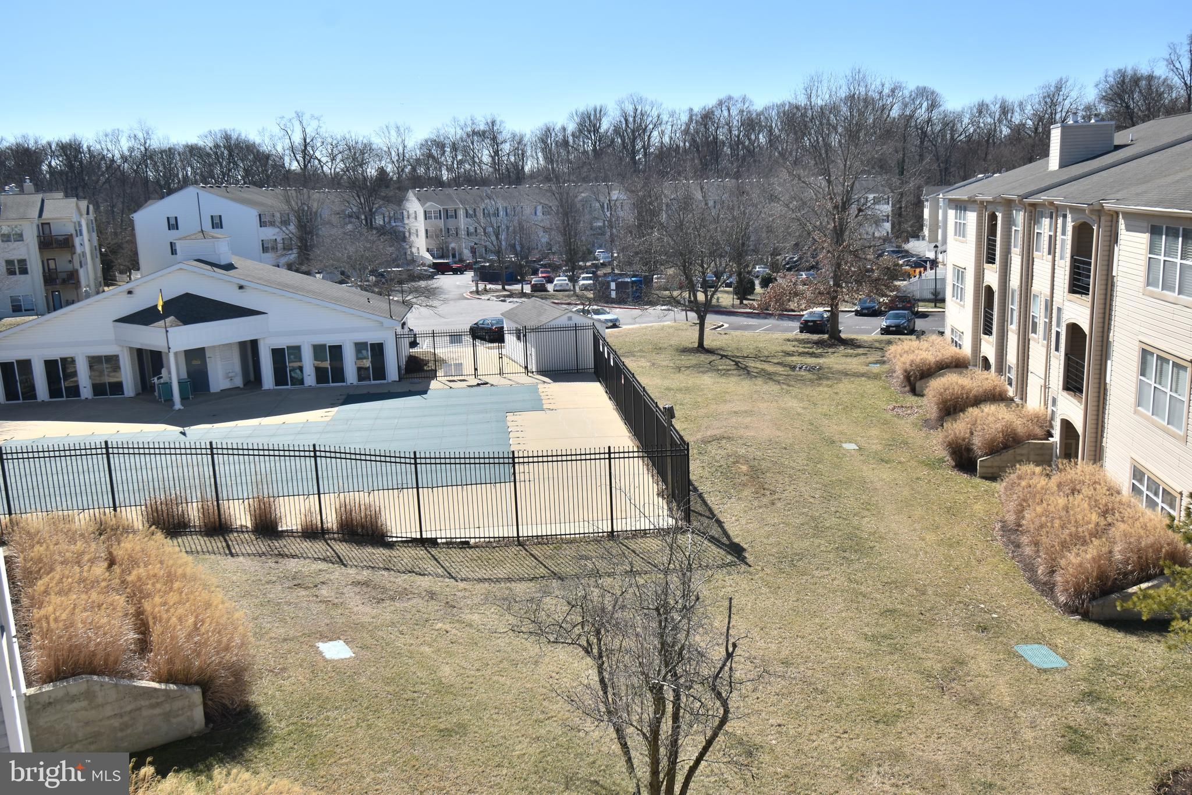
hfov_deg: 61.9
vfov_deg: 43.6
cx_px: 596
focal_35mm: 30
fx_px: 993
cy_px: 398
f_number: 9
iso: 100
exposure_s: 1/320
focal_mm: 20
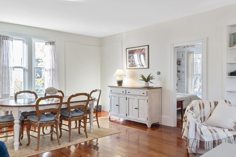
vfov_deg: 46.4
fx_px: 184
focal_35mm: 28
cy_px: 78
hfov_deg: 64.7
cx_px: 145
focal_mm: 9.4
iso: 500
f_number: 8
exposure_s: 1/5
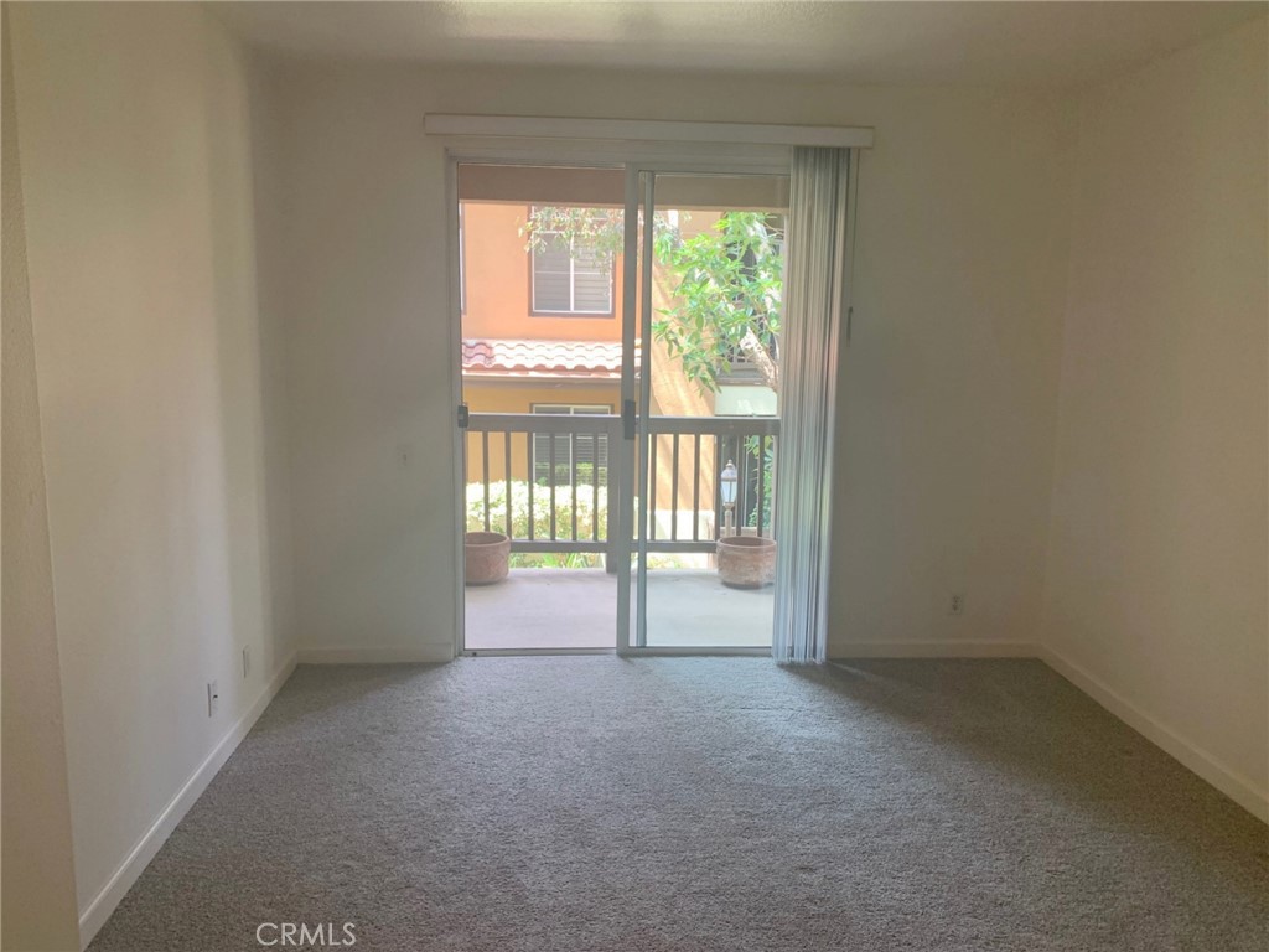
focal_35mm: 26
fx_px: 953
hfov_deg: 67.3
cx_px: 634
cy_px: 476
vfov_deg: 53.1
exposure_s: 1/60
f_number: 1.8
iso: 100
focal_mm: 4.25
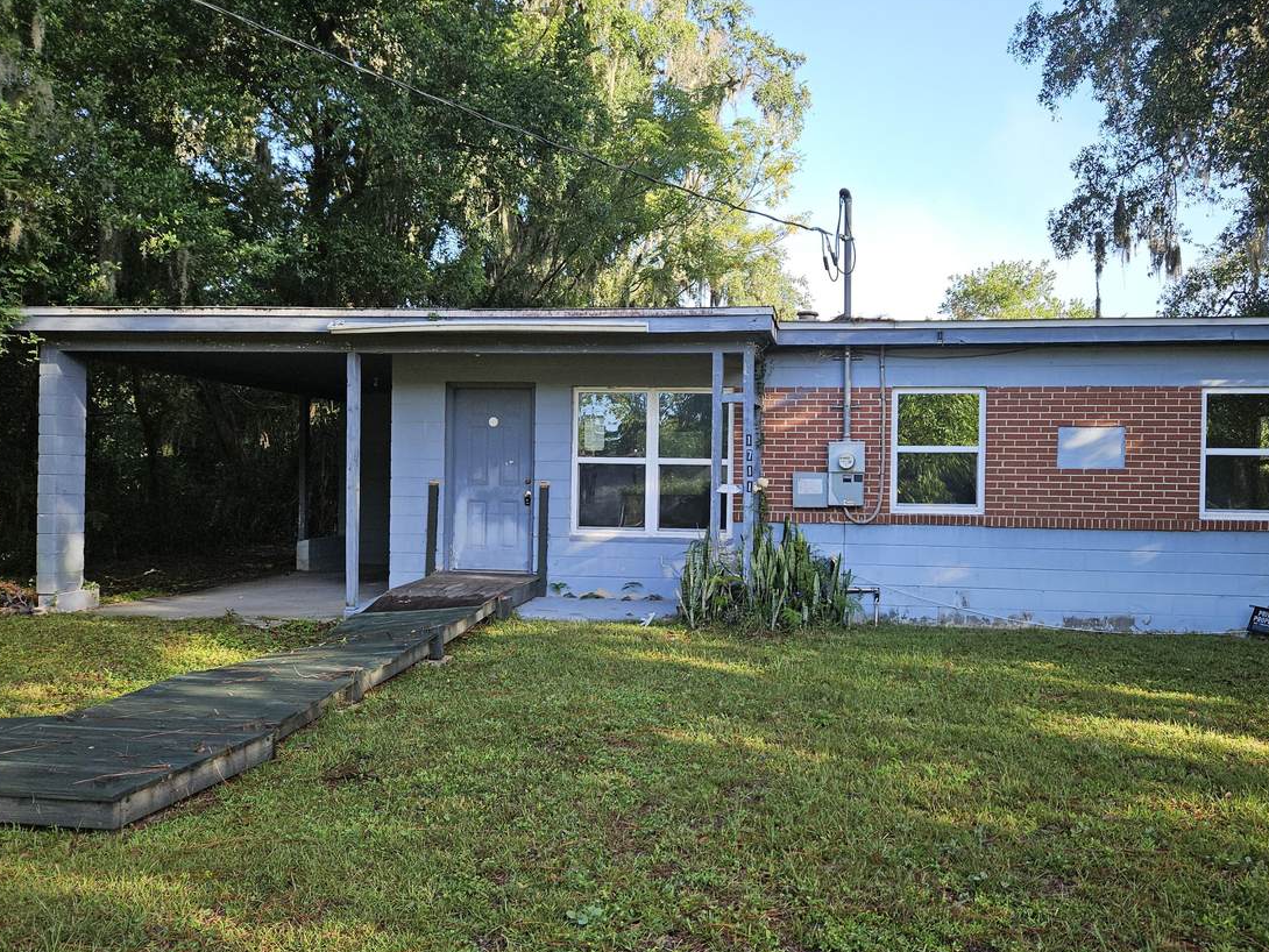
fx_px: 990
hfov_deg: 65.0
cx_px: 728
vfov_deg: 51.4
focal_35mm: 27
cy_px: 476
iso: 25
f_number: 1.8
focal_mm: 5.4
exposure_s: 1/249
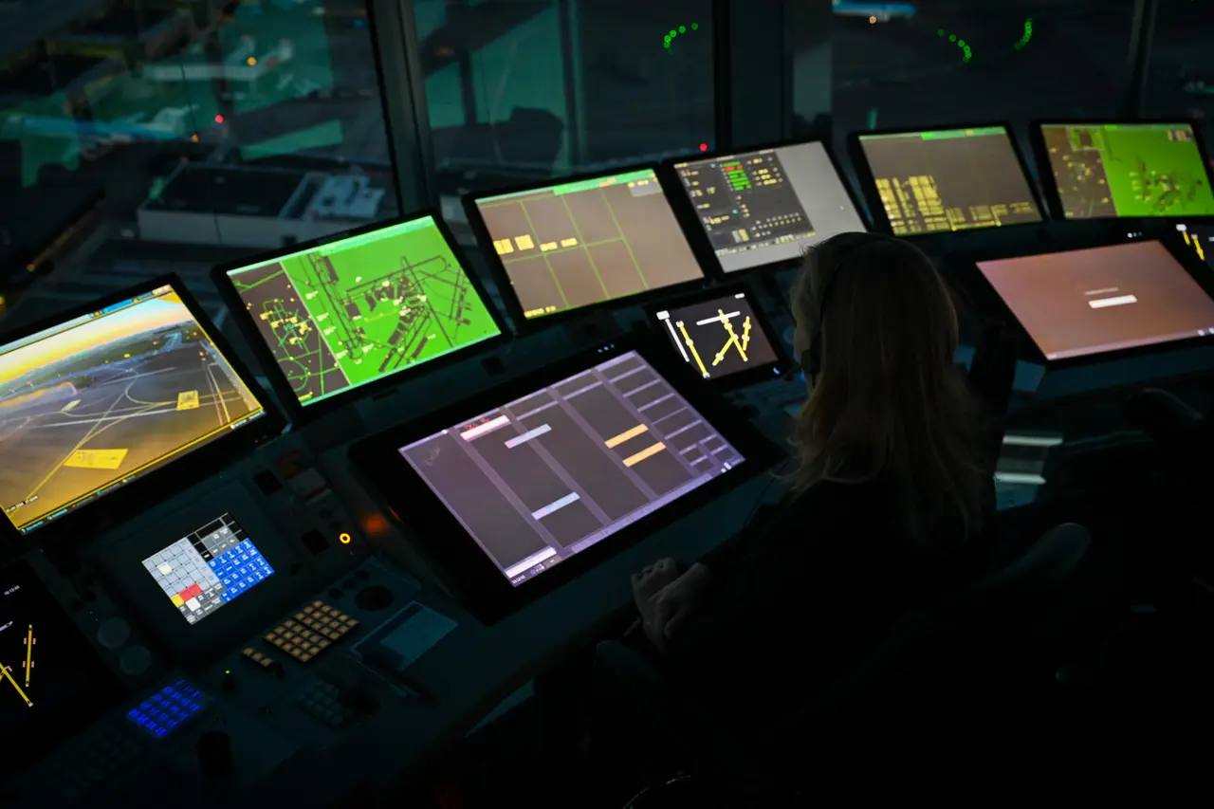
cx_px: 607
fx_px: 1180
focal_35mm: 35
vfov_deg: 37.8
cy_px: 404
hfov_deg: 54.4
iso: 4000
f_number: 4.5
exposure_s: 1/125
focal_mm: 35
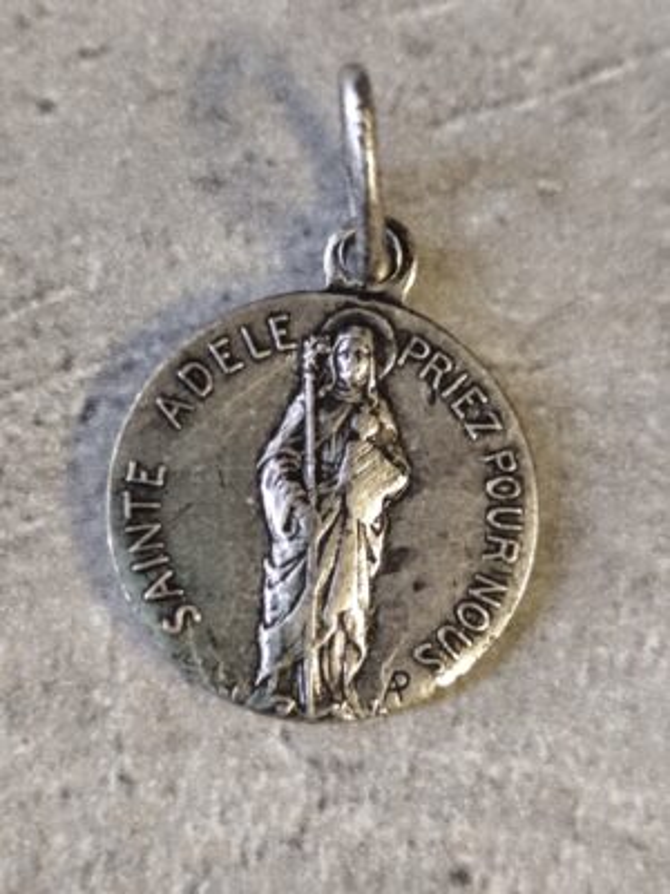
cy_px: 447
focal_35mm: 93
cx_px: 335
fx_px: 2400
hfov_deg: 15.9
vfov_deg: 21.1
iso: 640
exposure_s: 1/25
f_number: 1.65
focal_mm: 6.19
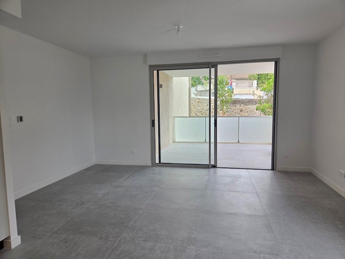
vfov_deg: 58.9
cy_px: 130
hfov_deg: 73.9
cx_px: 172
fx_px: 229
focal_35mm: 23
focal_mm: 5.4
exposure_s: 1/180
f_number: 1.8
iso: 200
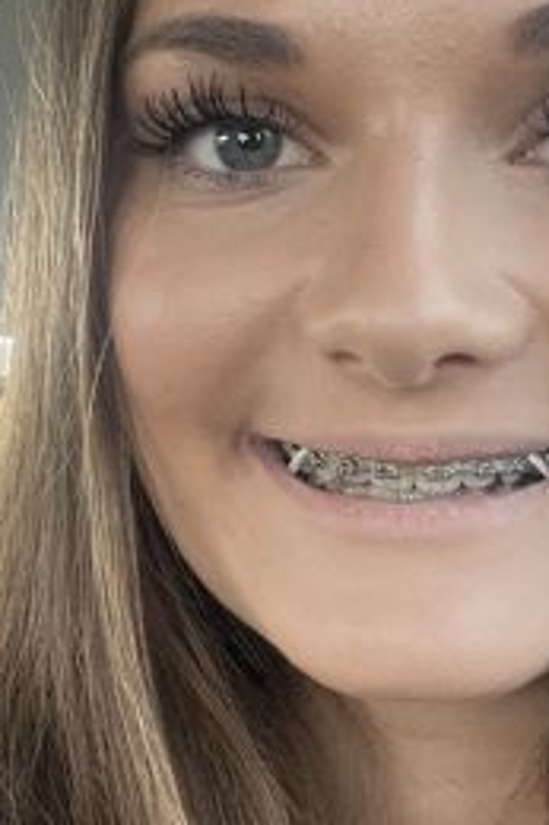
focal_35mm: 72
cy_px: 406
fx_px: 1649
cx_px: 416
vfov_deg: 28.1
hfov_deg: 18.8
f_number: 2.2
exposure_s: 1/60
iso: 200
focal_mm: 2.71
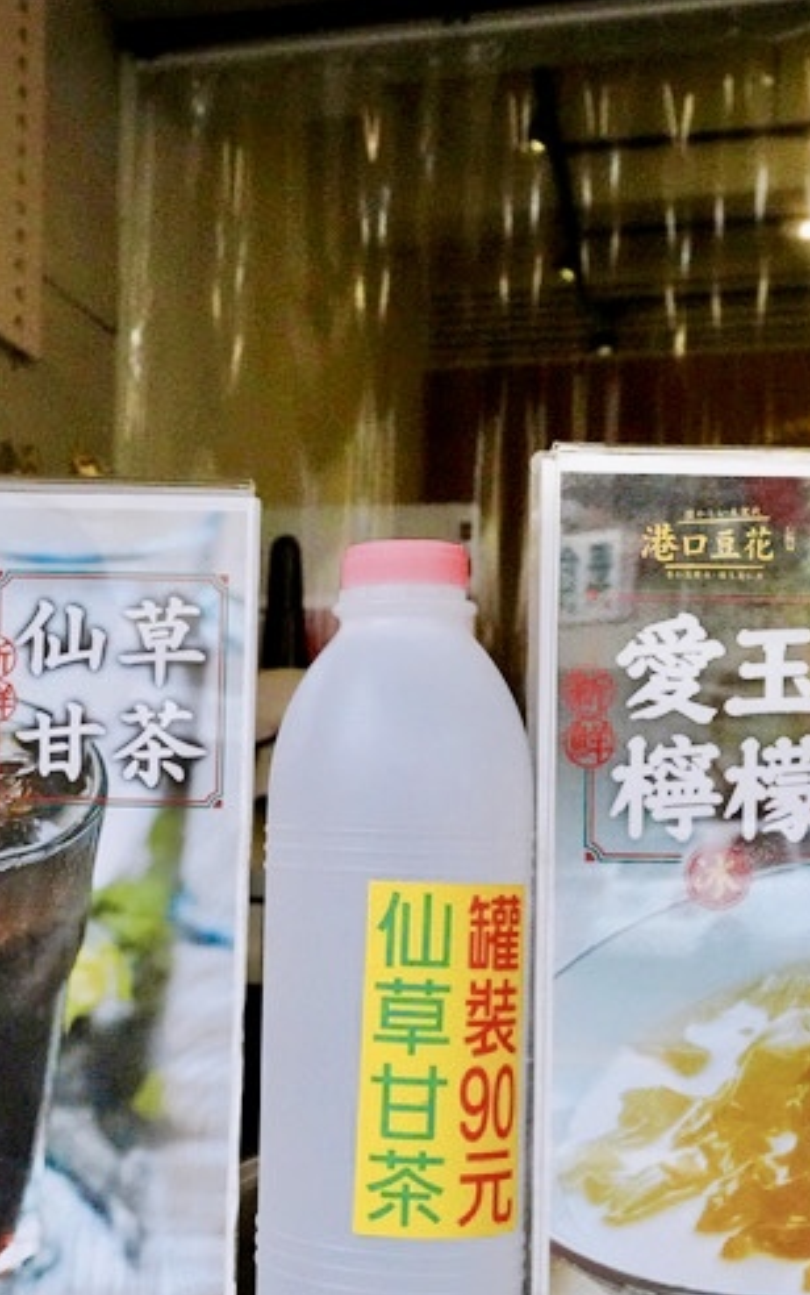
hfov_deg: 23.6
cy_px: 846
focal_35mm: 53
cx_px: 29
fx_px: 1870
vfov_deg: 37.8
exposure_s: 1/2500
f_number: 9
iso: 6400
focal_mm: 25
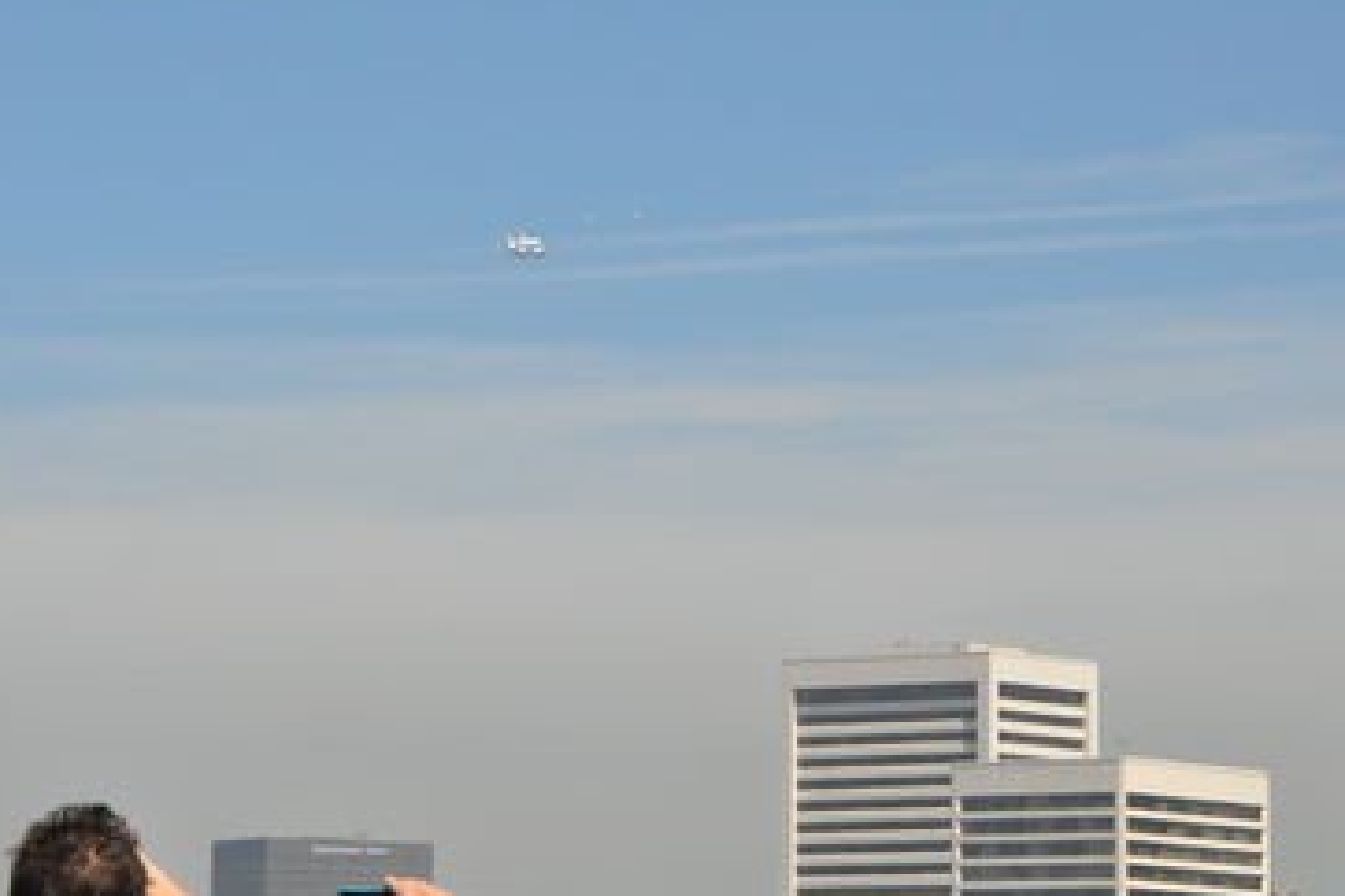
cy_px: 507
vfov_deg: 7.0
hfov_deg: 10.5
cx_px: 698
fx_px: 7308
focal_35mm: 196
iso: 1600
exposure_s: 1/1250
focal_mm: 105
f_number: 18
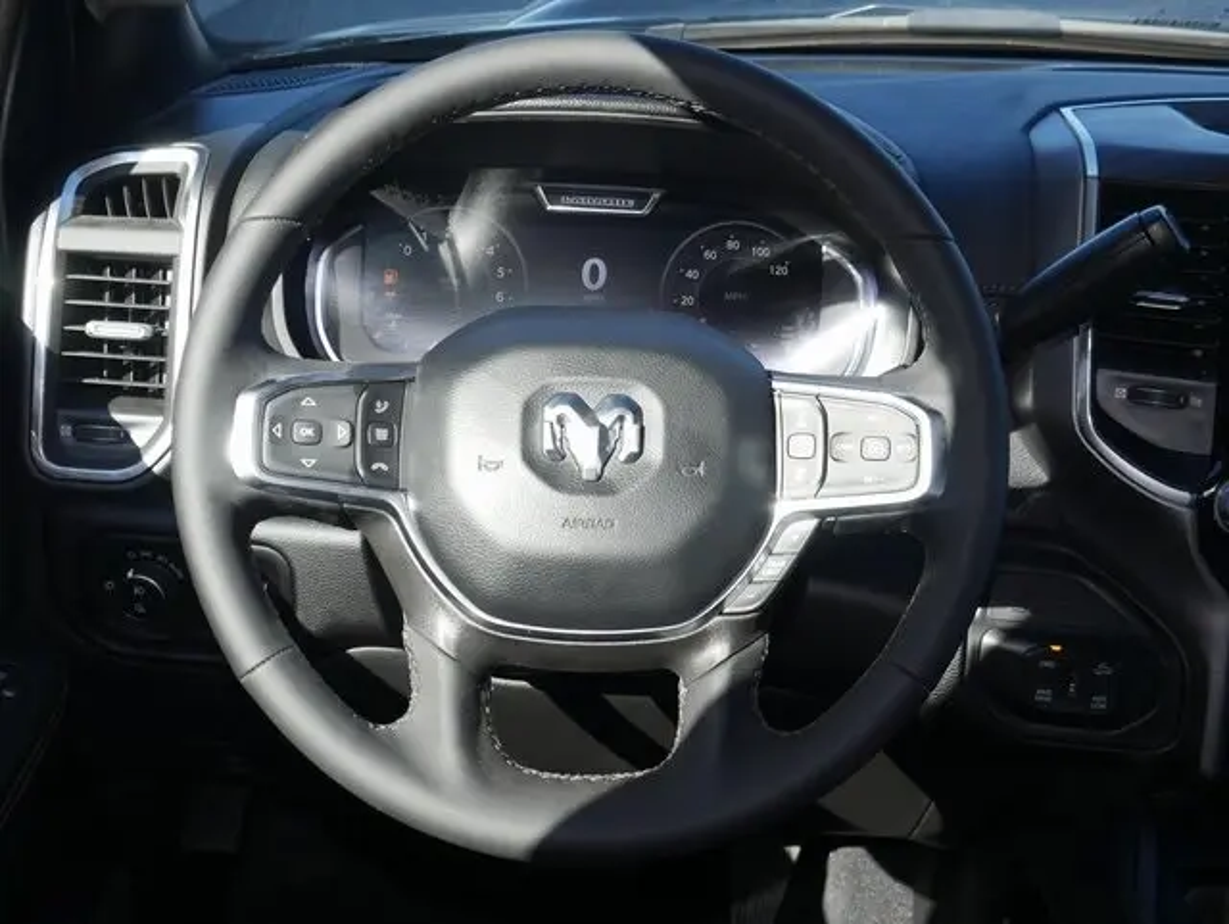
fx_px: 1705
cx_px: 614
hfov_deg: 39.6
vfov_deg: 30.3
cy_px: 462
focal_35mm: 48
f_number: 5.2
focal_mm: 24
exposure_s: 1/160
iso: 200
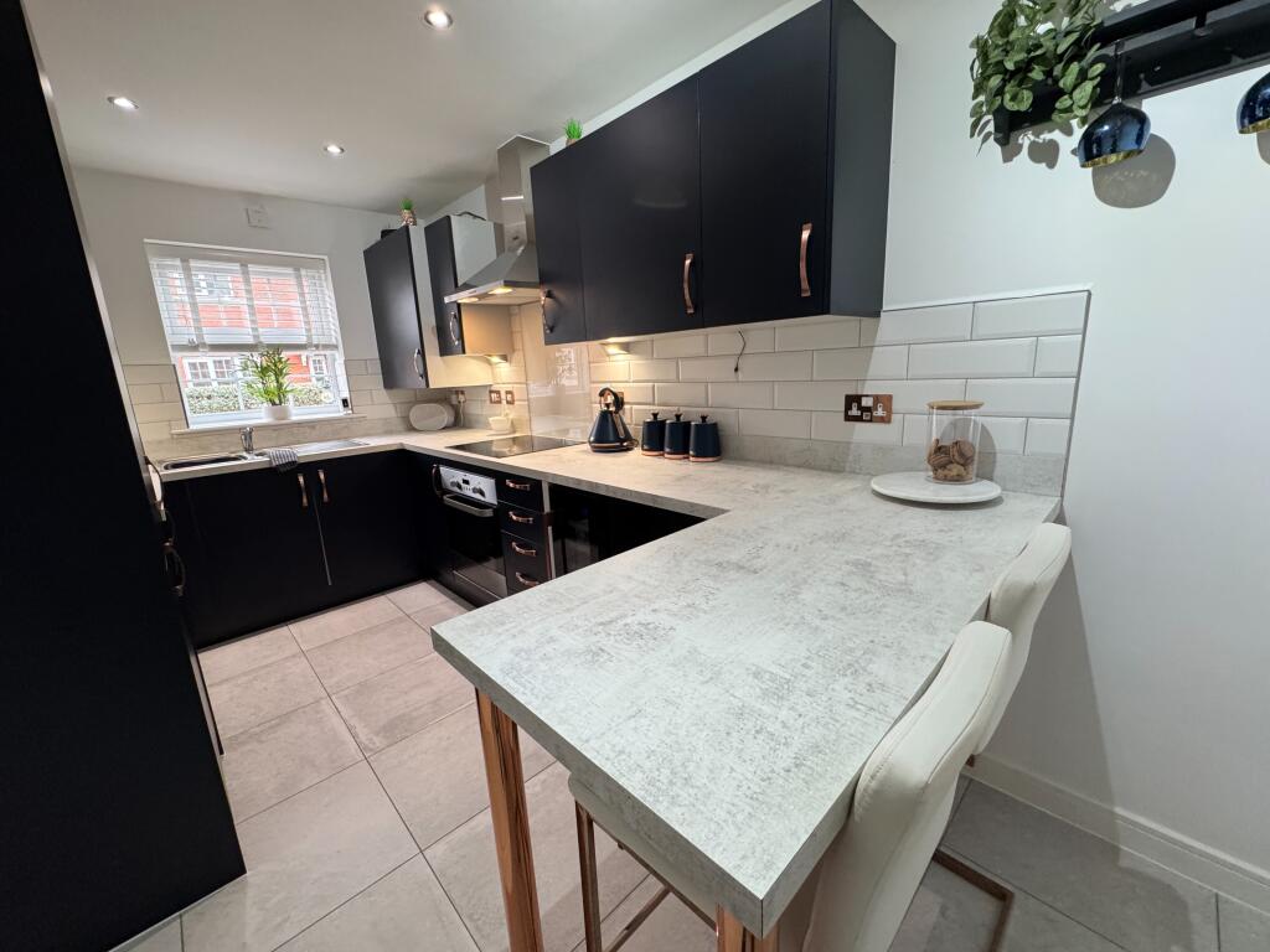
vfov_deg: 85.7
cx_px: 635
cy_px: 476
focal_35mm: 14
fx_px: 514
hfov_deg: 102.1
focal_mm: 2.22
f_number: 2.2
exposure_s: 1/100
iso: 250
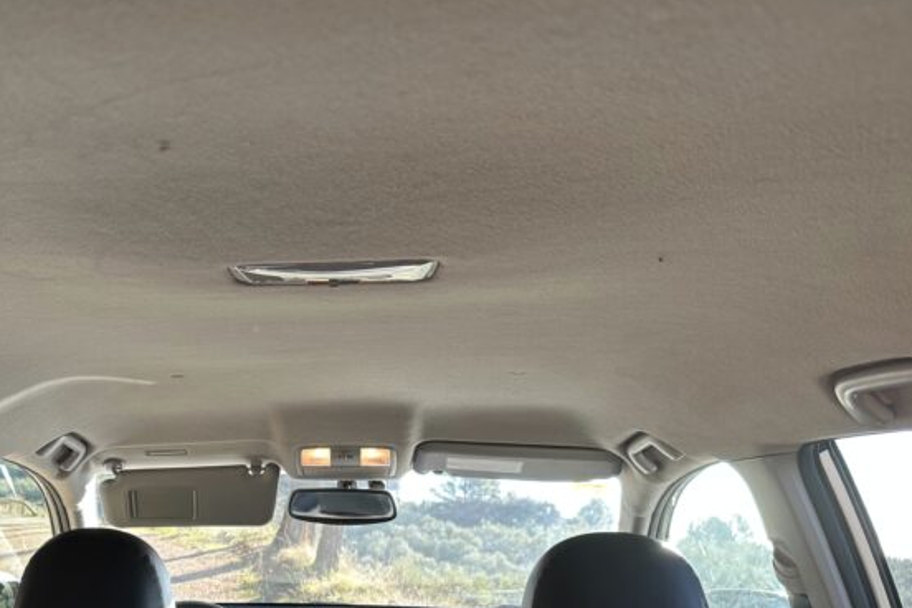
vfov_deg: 35.7
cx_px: 259
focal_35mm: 36
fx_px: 912
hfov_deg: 51.5
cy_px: 482
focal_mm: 6.86
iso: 64
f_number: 1.78
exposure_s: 1/121
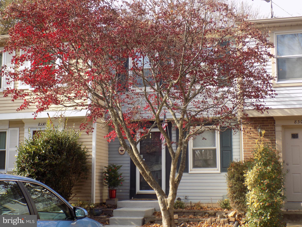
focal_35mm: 52
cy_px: 114
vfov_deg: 28.0
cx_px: 151
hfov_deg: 36.8
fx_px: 454
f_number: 3.9
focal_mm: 9.3
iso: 80
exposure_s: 1/160
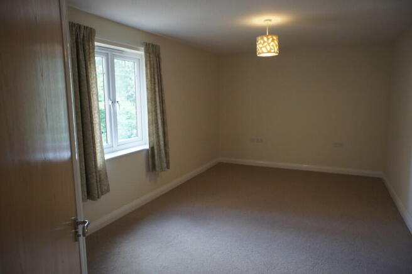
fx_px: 274
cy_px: 137
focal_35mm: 24
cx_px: 206
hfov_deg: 73.8
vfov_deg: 53.0
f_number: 3.2
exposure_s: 1/40
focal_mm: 16
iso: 200
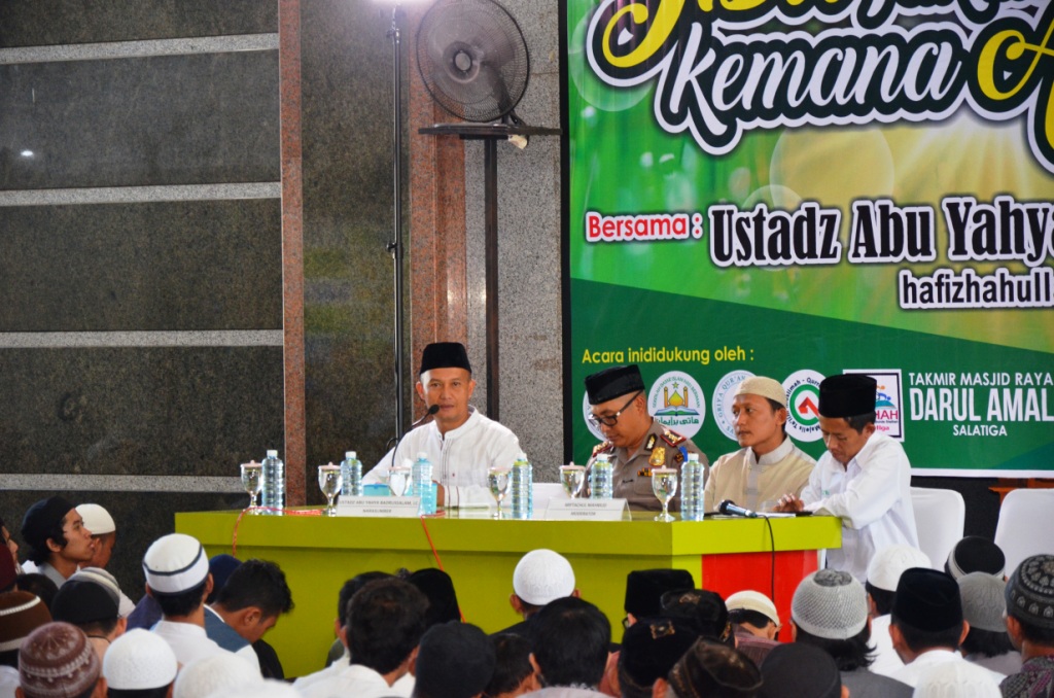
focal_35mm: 158
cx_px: 527
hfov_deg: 13.1
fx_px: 4601
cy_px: 349
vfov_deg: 8.7
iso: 1000
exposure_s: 1/60
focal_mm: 105
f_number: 5.6
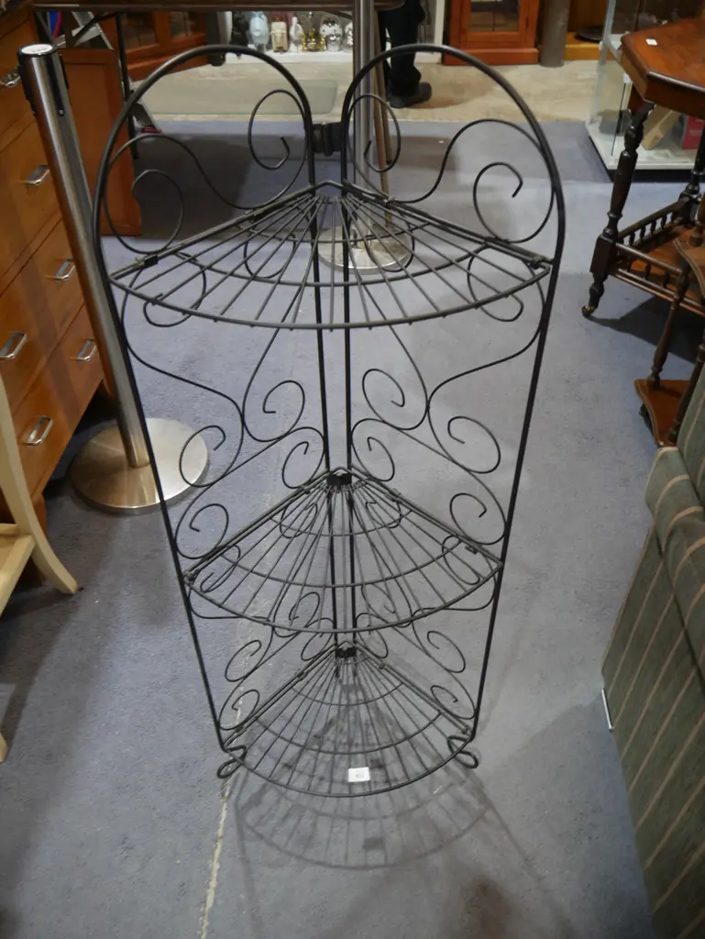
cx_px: 352
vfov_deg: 63.4
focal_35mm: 28
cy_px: 470
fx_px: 760
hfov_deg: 49.8
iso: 320
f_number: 3.5
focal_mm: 14
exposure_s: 1/60
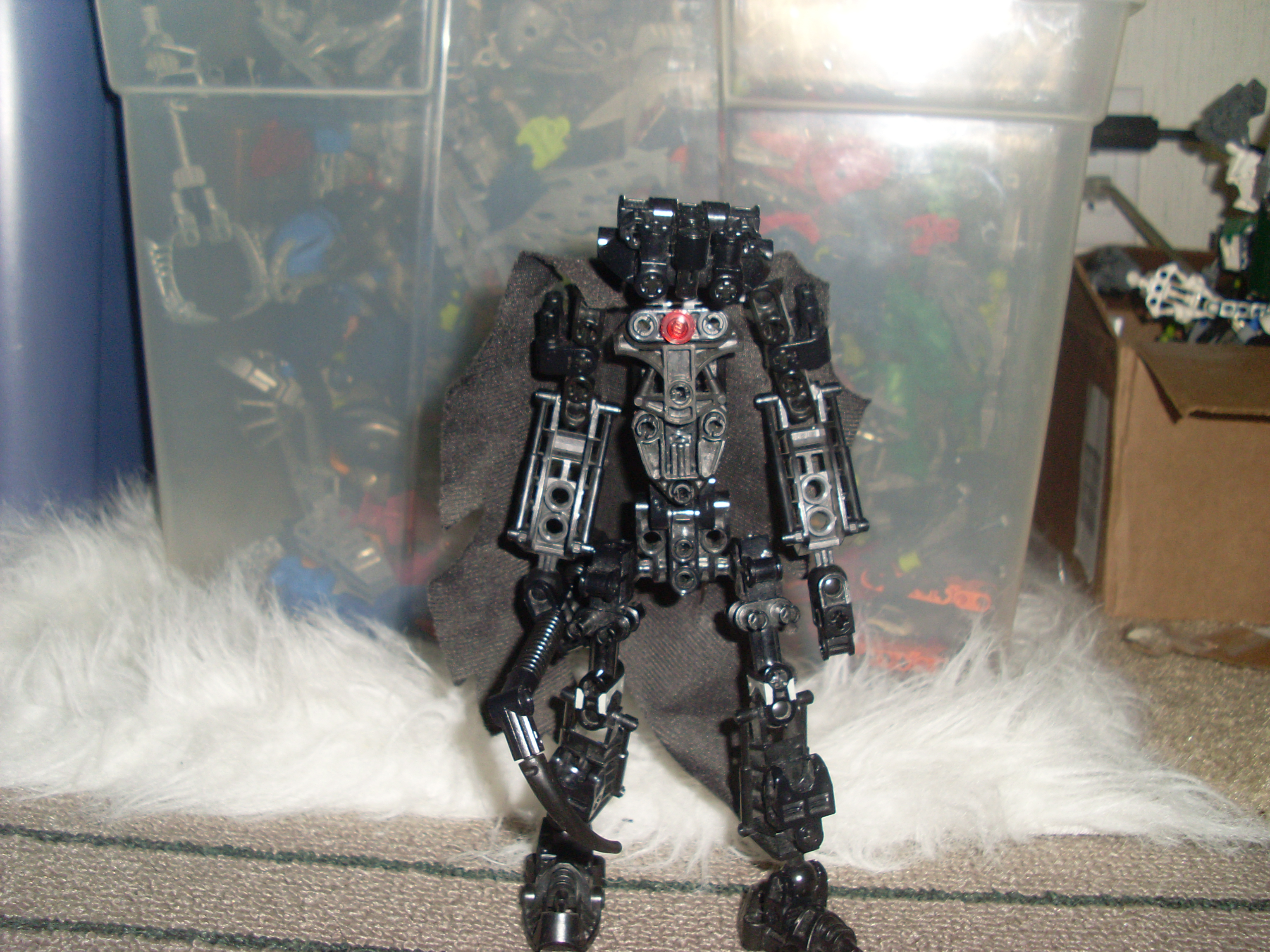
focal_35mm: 38
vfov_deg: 37.7
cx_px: 635
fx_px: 1394
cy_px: 476
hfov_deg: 49.0
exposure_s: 1/45
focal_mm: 6.3
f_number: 7.7
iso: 100
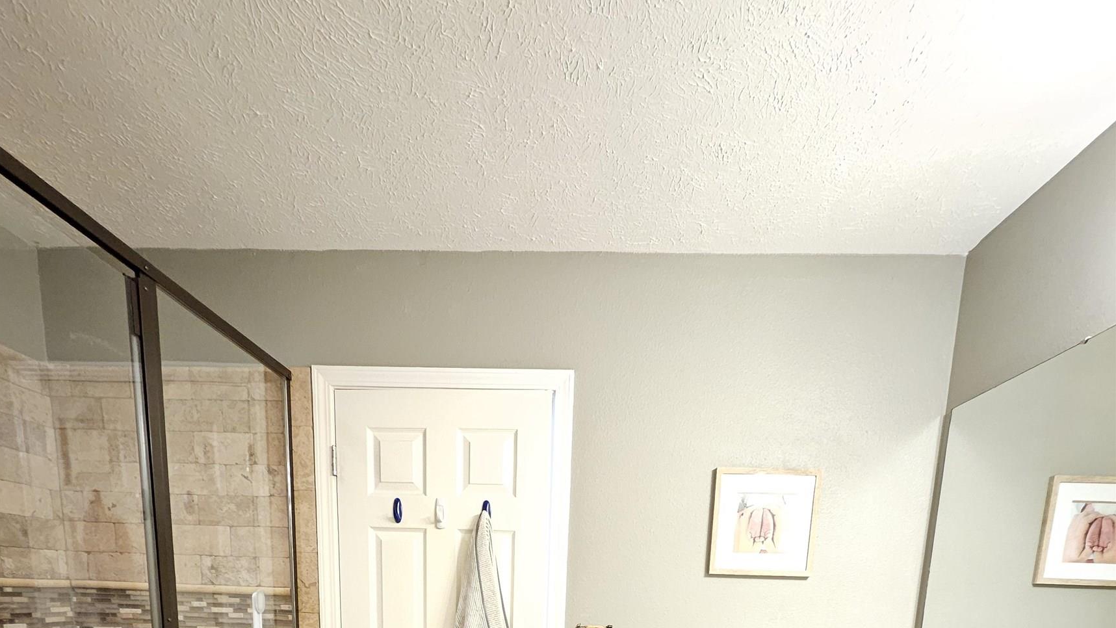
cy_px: 706
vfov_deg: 43.6
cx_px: 555
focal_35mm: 19
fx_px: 562
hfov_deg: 89.6
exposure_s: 1/30
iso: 640
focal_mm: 1.74
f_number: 2.2
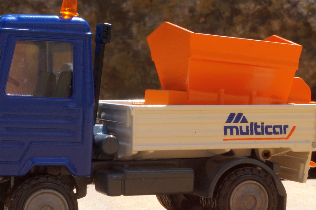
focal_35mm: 105
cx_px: 71
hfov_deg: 19.3
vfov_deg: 13.0
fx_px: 921
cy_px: 77
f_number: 25
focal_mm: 35
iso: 250
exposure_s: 1/60
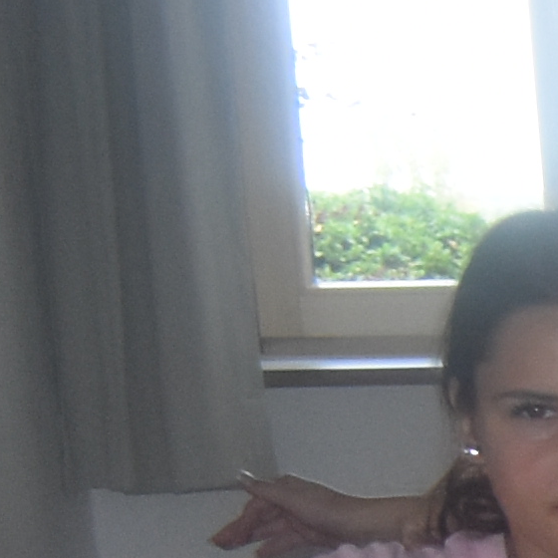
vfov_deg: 6.6
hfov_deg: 5.4
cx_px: 2777
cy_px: 1561
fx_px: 4486
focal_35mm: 246
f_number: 4.5
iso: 800
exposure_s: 1/200
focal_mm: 18
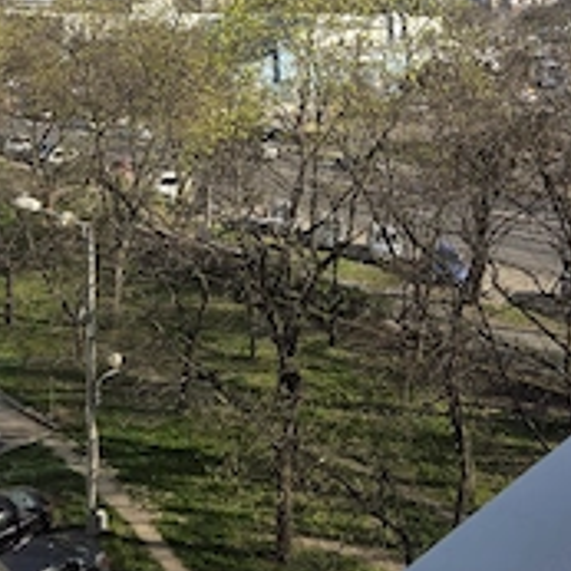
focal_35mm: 47
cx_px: 290
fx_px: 877
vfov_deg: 35.3
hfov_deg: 36.1
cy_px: 145
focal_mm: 5.4
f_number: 1.8
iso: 80
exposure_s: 1/3333
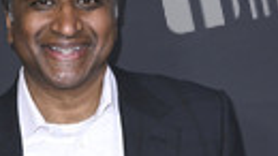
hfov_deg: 14.5
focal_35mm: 148
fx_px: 1091
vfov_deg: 7.9
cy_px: 303
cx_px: 73
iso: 1600
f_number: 5.6
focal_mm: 46
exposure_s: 1/200
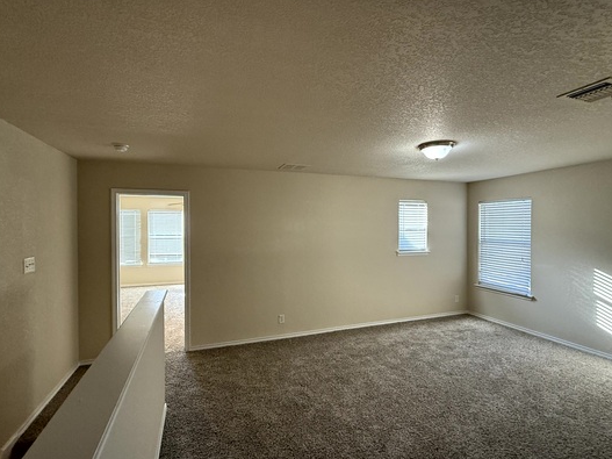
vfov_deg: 74.7
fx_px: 300
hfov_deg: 91.0
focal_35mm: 17
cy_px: 229
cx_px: 303
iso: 320
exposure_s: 1/120
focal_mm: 2.22
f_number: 2.2
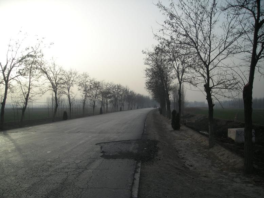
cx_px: 132
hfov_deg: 52.6
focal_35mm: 35
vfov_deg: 40.7
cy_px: 99
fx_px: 267
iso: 50
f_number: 5.7
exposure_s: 1/195
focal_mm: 5.7
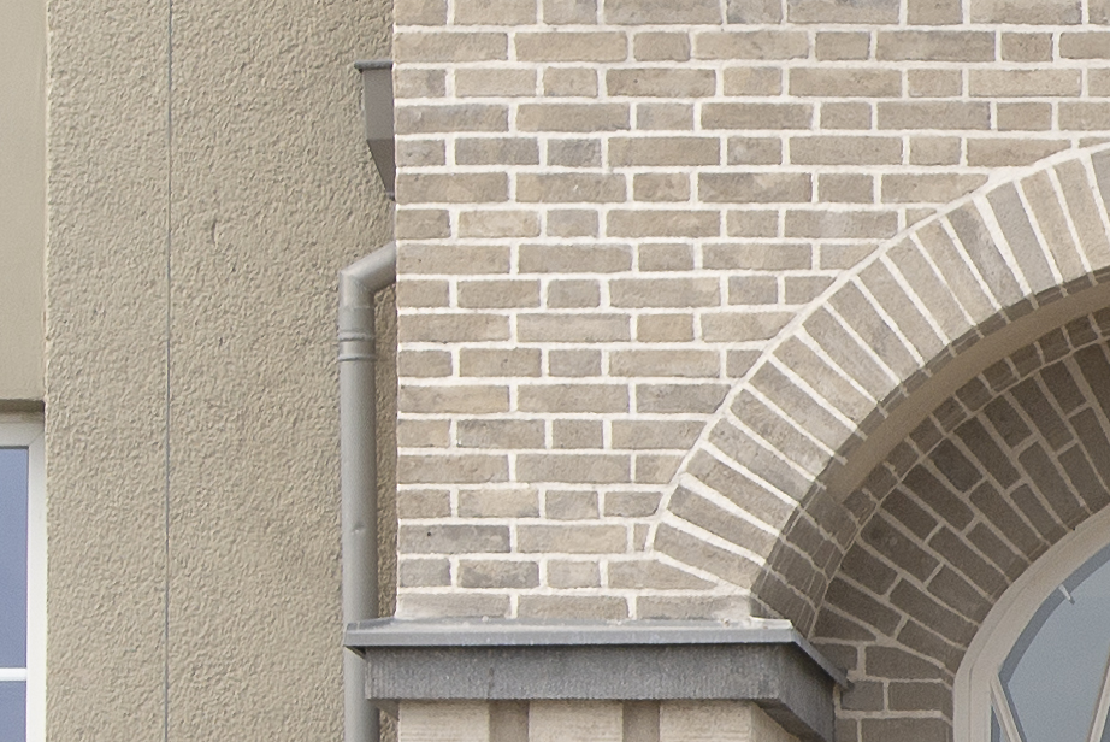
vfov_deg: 2.0
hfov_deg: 3.0
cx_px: 2646
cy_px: 894
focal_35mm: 685
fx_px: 21133
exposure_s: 1/160
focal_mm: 105
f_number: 8
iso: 200
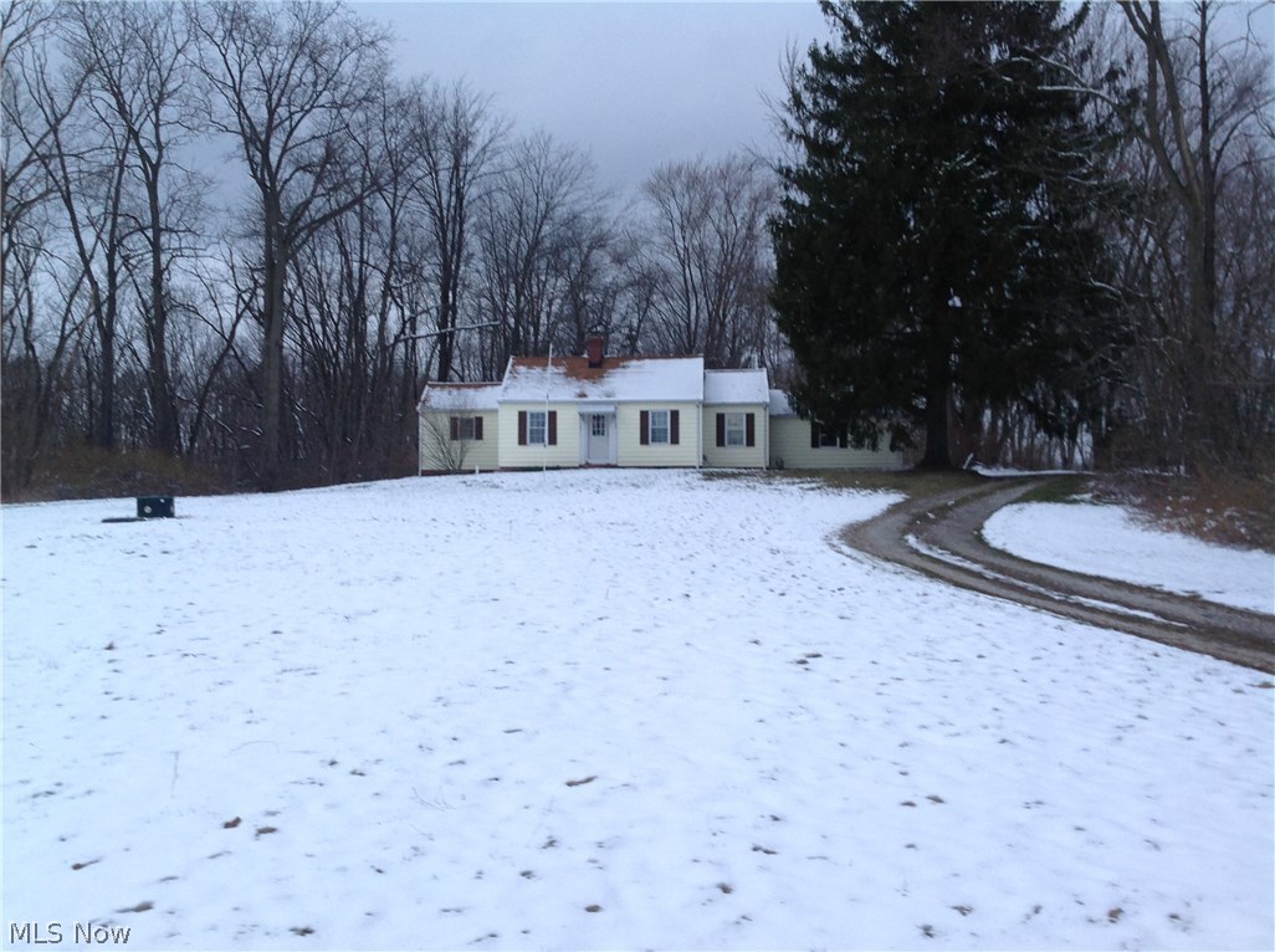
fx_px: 1287
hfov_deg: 52.7
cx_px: 638
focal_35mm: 35
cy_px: 476
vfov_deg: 40.6
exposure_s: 1/24
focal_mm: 4.28
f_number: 2.4
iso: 64
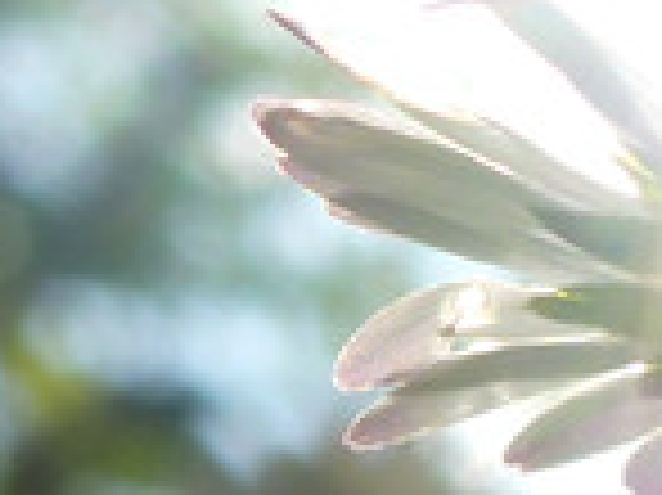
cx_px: 734
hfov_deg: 6.9
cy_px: 335
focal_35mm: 286
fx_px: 5465
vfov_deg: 5.2
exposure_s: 1/800
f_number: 3.3
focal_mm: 4.9
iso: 80
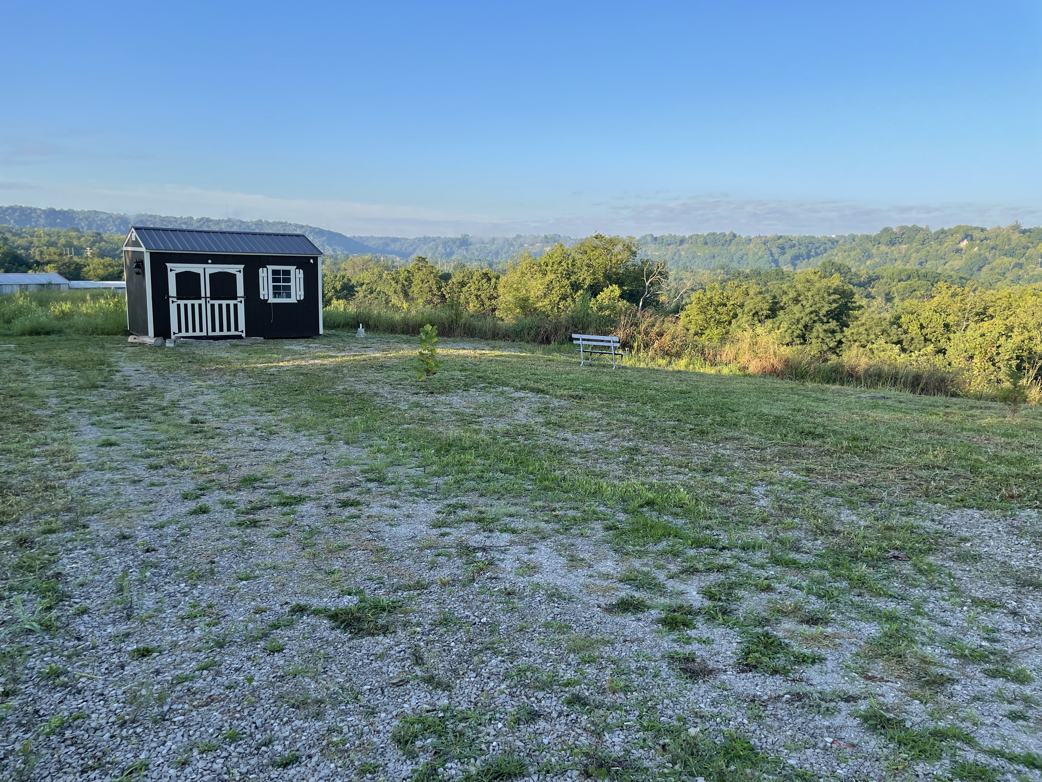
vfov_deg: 53.1
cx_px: 521
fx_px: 783
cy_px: 391
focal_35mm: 26
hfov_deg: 67.3
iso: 32
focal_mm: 4.2
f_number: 1.6
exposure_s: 1/1221
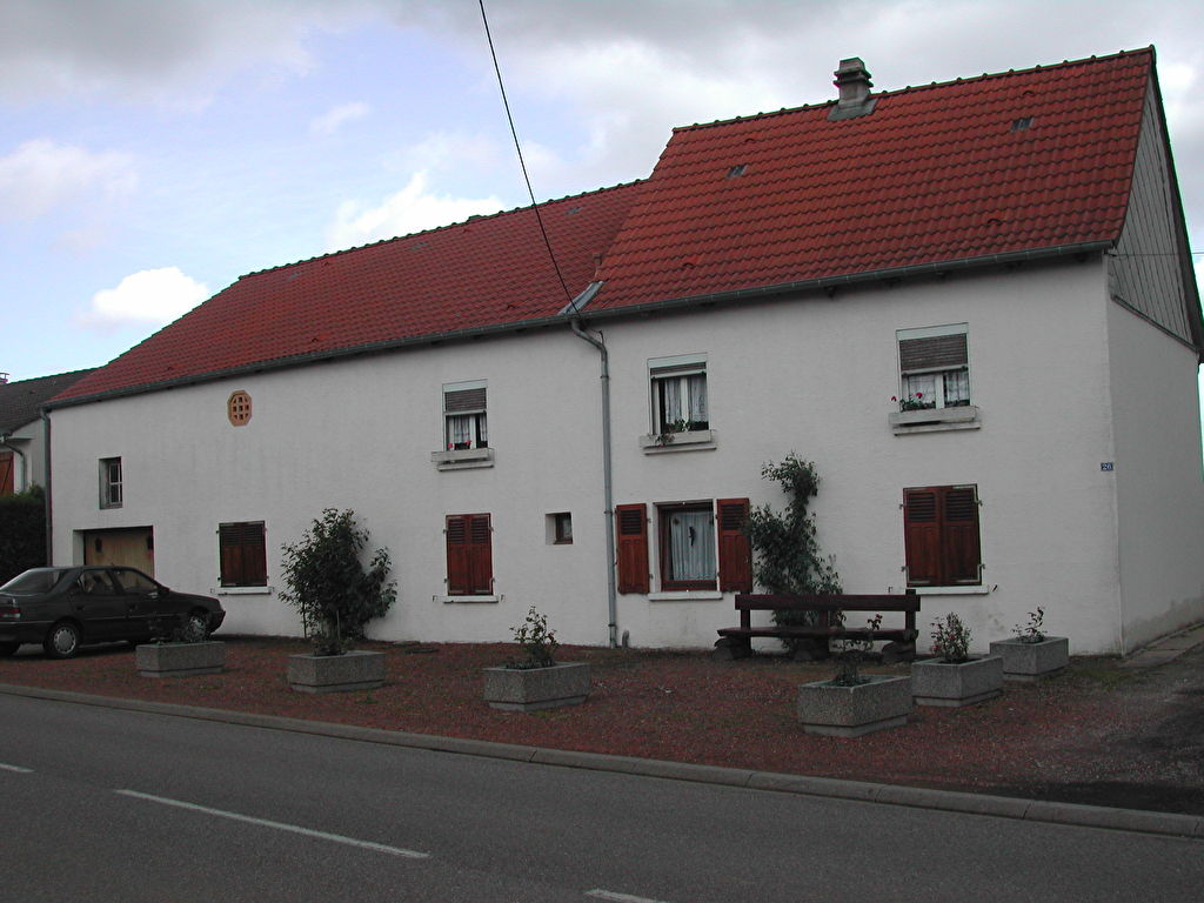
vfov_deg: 37.7
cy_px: 452
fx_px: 1322
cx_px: 602
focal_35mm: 38
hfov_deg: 49.0
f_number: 7.6
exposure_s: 1/140
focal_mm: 8
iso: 100
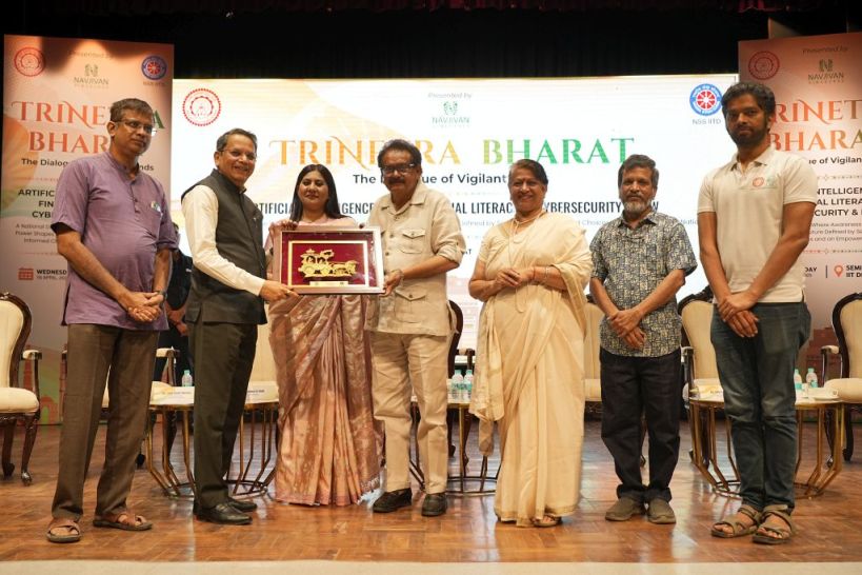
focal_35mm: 37
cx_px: 431
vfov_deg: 35.9
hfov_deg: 51.9
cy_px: 288
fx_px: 886
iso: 640
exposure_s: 1/100
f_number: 4.5
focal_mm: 37
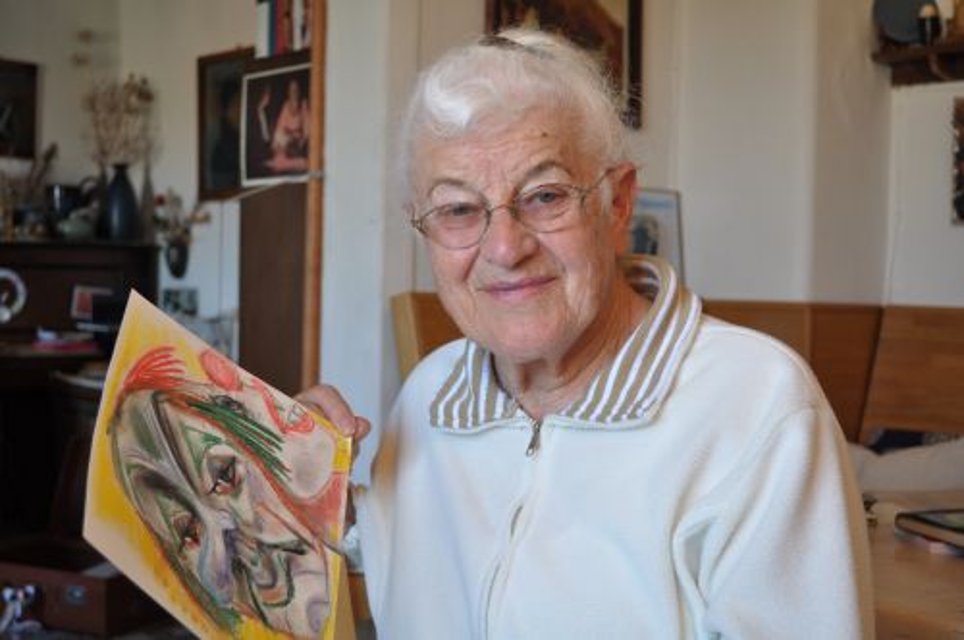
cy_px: 320
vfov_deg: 28.0
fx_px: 1284
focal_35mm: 48
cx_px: 482
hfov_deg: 41.2
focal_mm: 32
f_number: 4.8
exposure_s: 1/50
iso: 400
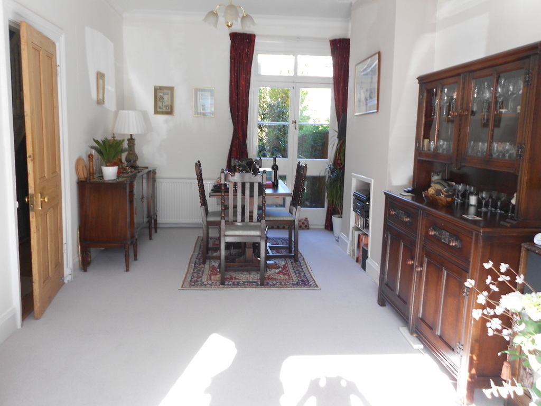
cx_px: 270
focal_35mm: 29
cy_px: 203
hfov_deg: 61.7
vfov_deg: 48.2
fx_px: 453
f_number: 3.4
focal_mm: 5.1
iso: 80
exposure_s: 1/30
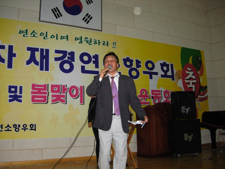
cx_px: 112
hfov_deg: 51.4
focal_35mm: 36
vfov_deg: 39.7
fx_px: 234
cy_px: 84
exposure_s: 1/128
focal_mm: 7.5
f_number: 2.7
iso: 200
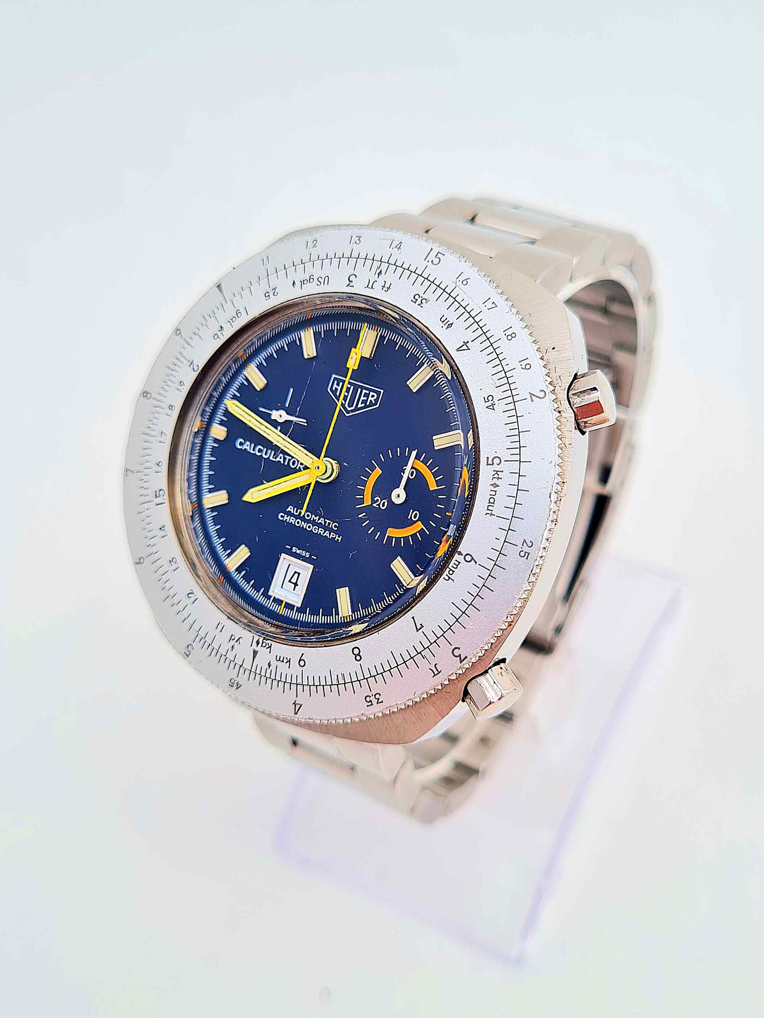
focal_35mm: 26
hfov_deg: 53.1
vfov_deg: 67.3
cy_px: 509
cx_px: 382
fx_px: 765
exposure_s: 1/1667
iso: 50
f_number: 1.8
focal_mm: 5.4
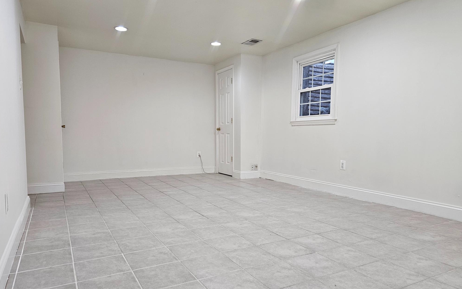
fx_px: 315
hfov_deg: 72.5
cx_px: 226
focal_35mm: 25
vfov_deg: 49.3
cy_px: 151
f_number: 1.7
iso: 160
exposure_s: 1/120
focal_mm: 6.3
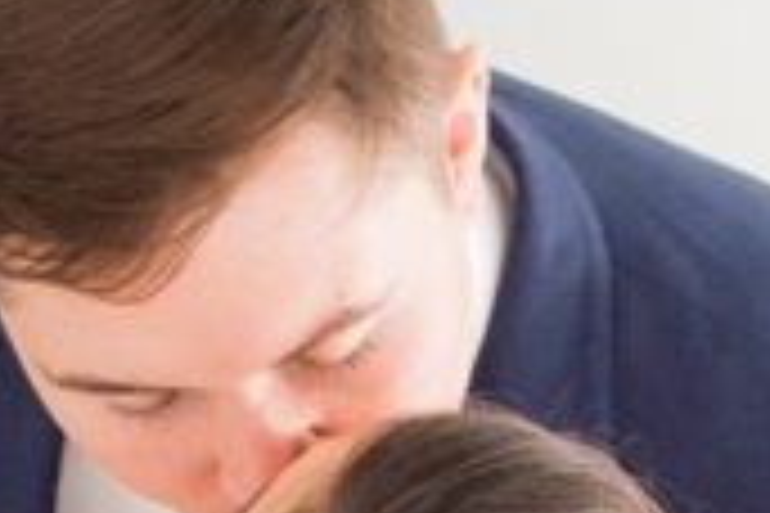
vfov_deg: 4.4
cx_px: 450
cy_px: 1521
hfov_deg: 6.9
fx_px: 6395
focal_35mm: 299
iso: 1250
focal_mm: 50
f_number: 3.2
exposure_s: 1/160
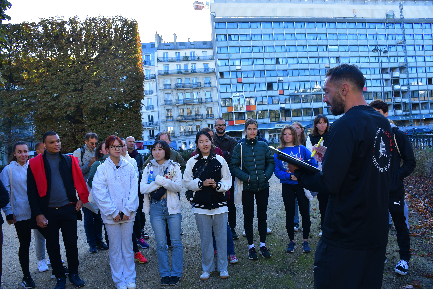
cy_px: 144
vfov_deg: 47.9
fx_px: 325
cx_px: 216
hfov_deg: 67.4
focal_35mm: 27
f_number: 5.6
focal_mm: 18
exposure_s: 1/125
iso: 200
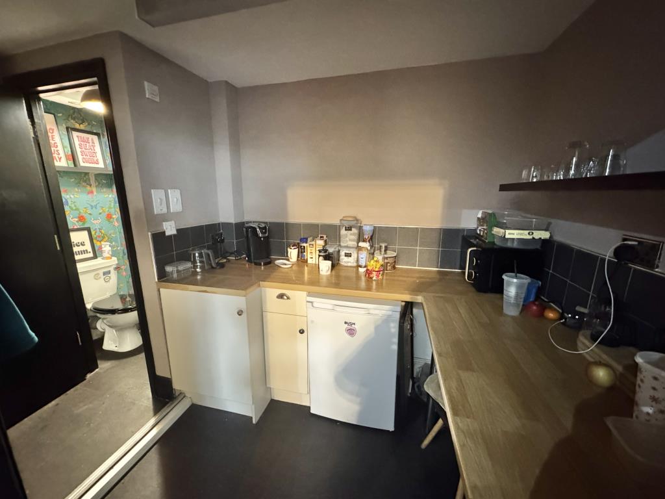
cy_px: 250
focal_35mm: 14
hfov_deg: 102.1
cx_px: 332
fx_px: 269
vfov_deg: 85.7
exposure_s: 1/27
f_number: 2.2
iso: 2500
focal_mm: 2.22
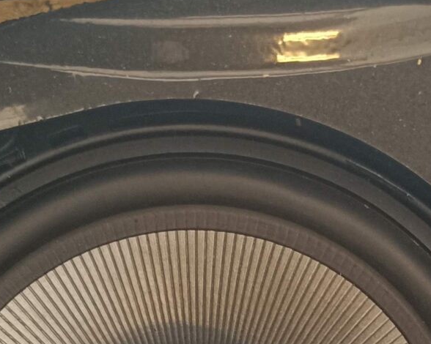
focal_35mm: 102
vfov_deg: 14.2
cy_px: 501
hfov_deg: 18.8
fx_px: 1301
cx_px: 248
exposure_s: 1/25
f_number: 1.88
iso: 777
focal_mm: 5.59
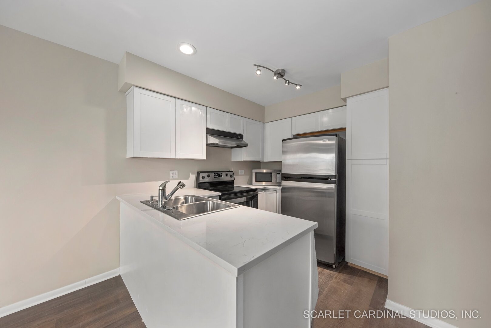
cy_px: 164
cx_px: 246
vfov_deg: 85.5
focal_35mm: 13
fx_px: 177
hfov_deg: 108.3
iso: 400
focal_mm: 13
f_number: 7.1
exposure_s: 1/30
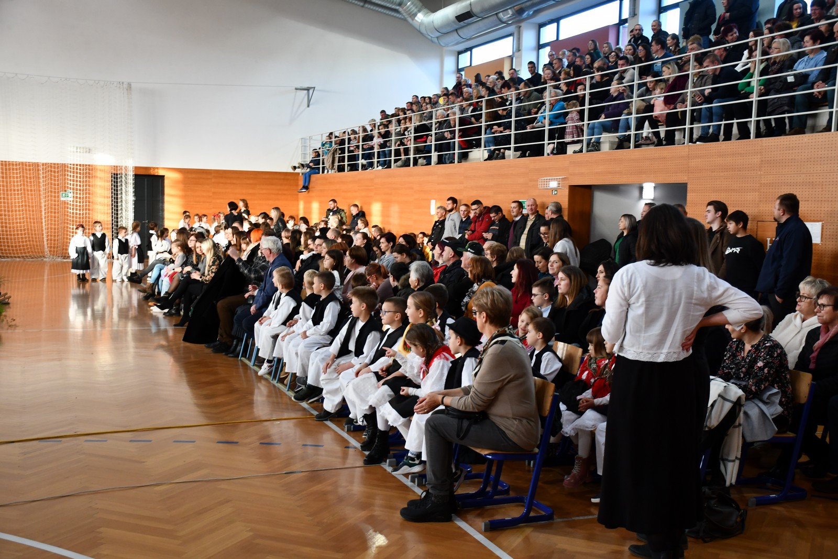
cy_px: 280
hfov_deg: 48.5
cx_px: 419
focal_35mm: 40
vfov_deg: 33.4
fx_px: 931
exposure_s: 1/125
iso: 1000
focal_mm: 27
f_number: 4
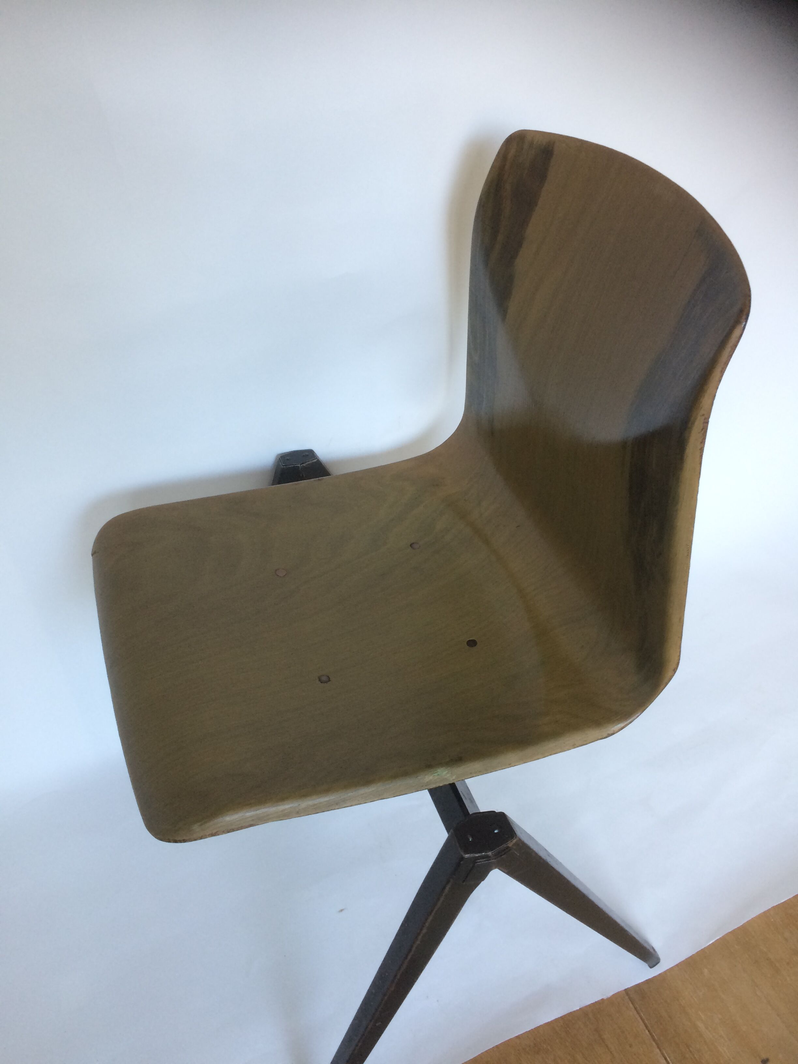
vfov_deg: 61.7
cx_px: 399
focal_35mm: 29
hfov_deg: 48.2
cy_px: 532
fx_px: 891
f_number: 2.2
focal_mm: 4.15
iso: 100
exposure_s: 1/33
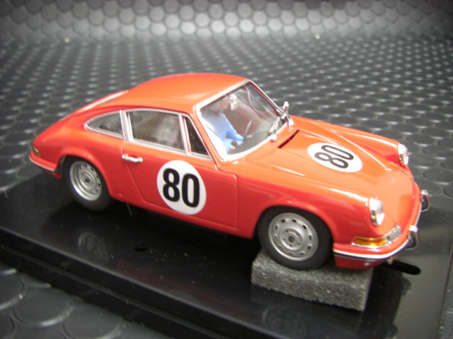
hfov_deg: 49.0
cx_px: 226
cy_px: 170
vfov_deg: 37.7
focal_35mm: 38
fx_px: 497
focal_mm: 6.3
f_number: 3.4
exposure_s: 1/10
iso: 200
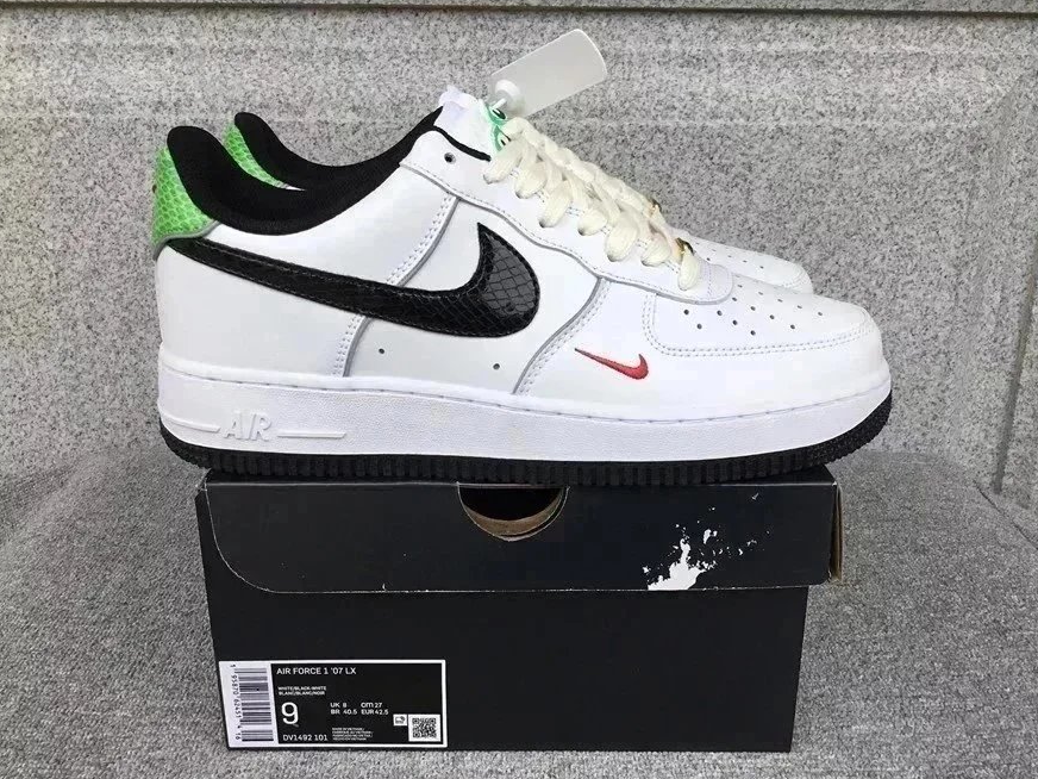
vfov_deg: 44.2
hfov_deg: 56.8
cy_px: 391
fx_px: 960
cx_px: 529
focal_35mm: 32
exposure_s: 1/190
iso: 25
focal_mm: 3.3
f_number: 2.4
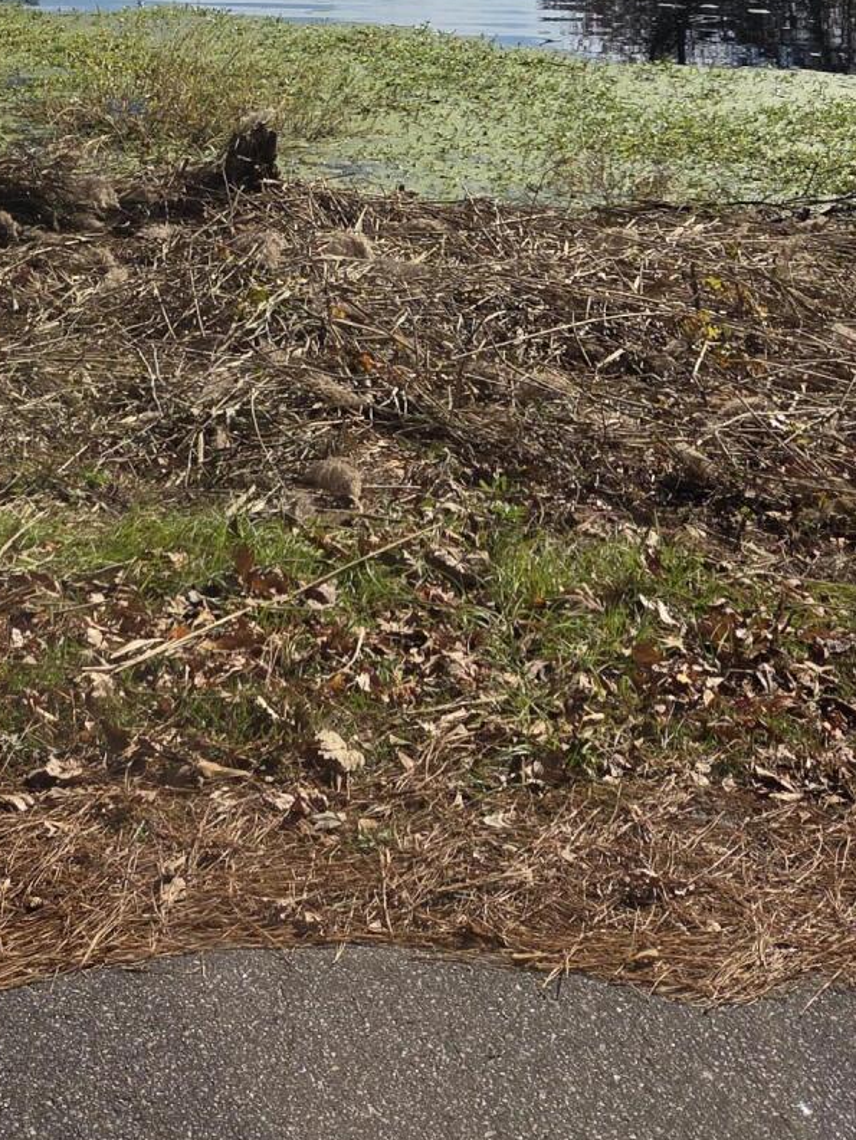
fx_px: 1912
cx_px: 142
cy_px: -190
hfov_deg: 24.7
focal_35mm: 58
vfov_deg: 29.2
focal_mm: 5.4
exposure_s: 1/6412
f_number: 1.8
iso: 80
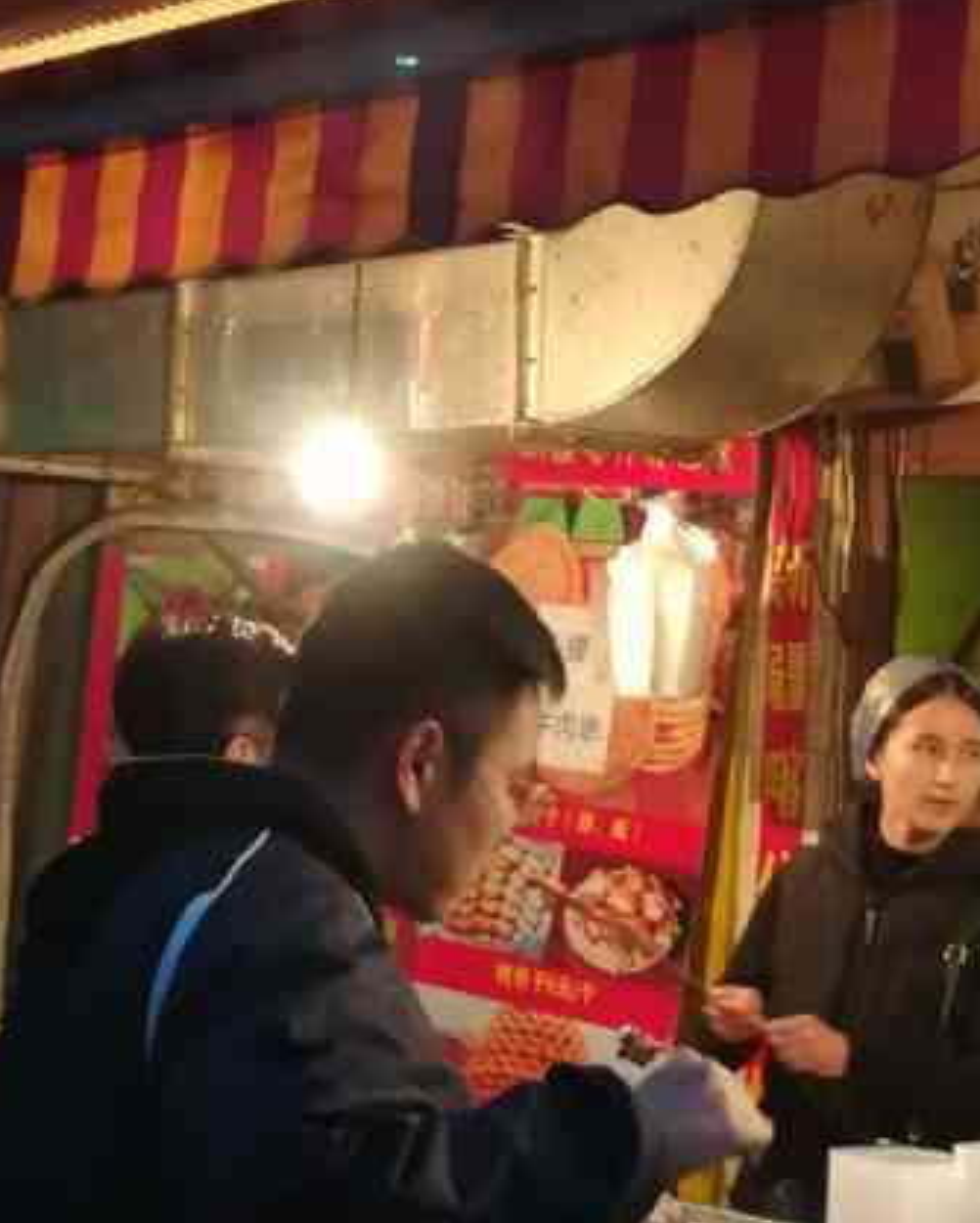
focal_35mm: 72
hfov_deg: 21.2
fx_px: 2608
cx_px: 390
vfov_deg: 26.0
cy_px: 271
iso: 320
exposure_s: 1/33.3
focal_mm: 3.83
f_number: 2.2
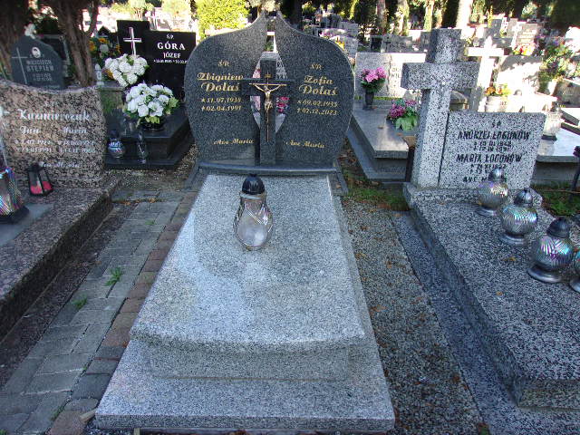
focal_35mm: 27
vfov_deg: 51.4
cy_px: 218
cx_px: 290
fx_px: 452
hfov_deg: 65.3
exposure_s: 1/140
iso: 80
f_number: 3
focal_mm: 4.9
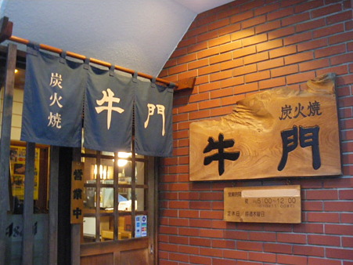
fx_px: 367
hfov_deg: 51.4
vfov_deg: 39.6
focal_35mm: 36
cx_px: 176
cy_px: 132
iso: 800
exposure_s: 1/13
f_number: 3.5
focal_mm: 6.3
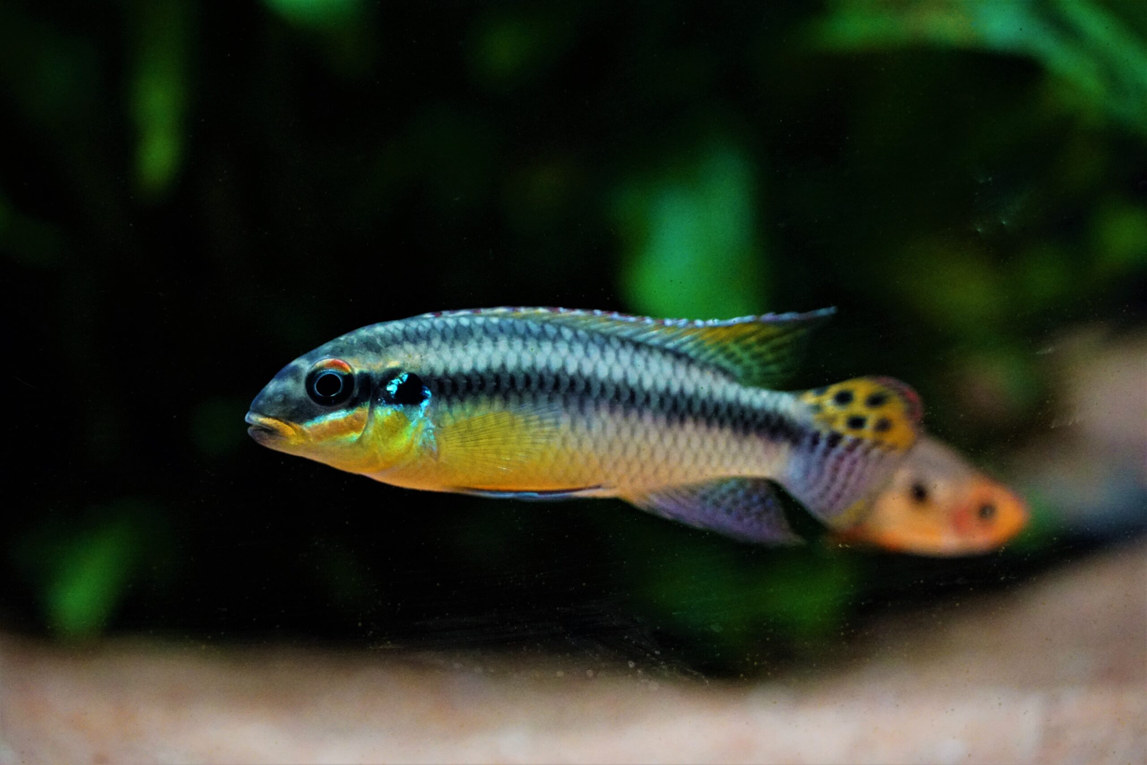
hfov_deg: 10.2
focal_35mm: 202
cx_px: 574
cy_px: 382
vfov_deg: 6.8
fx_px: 6452
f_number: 5.6
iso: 10000
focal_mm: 135
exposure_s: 1/250
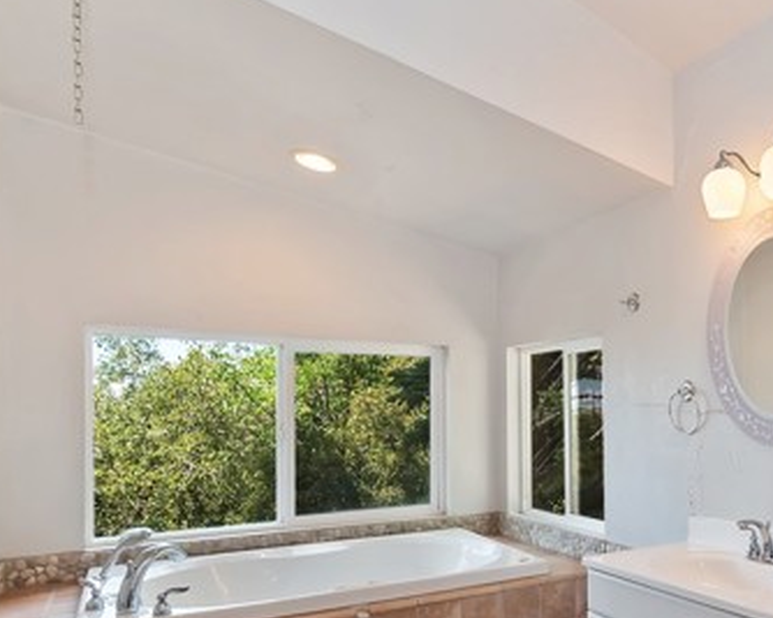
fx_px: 618
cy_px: 427
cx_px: 613
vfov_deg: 51.8
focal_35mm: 27
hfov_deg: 59.3
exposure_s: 1/30
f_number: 8
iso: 320
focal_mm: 10
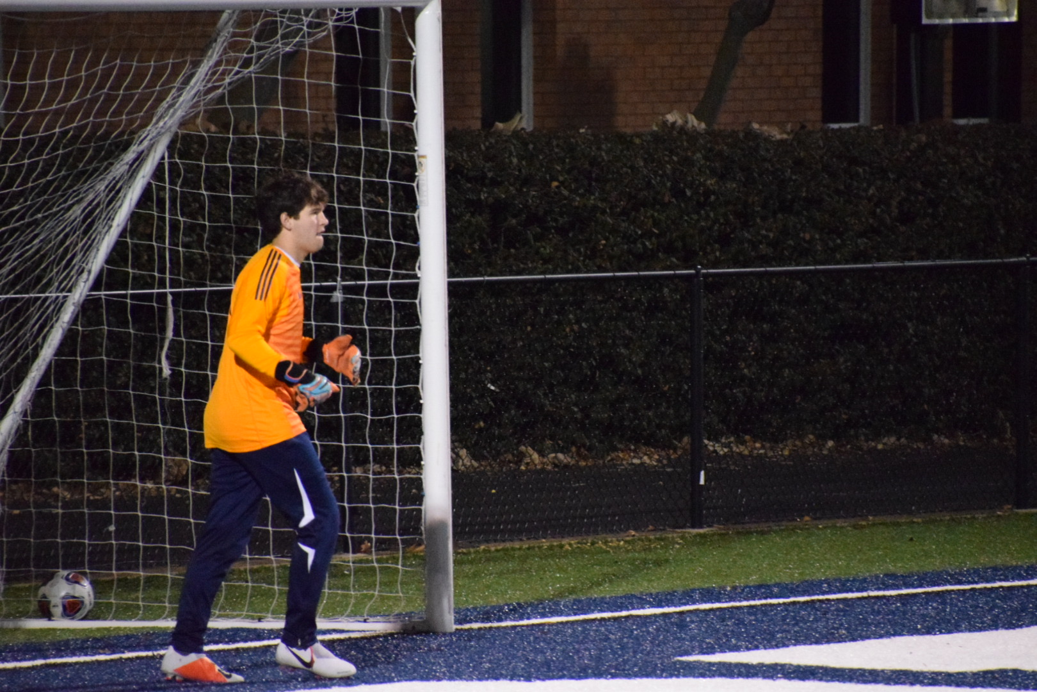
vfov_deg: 3.1
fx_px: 12961
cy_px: 346
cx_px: 518
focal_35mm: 450
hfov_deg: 4.6
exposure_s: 1/500
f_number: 6.3
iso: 12800
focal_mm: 300
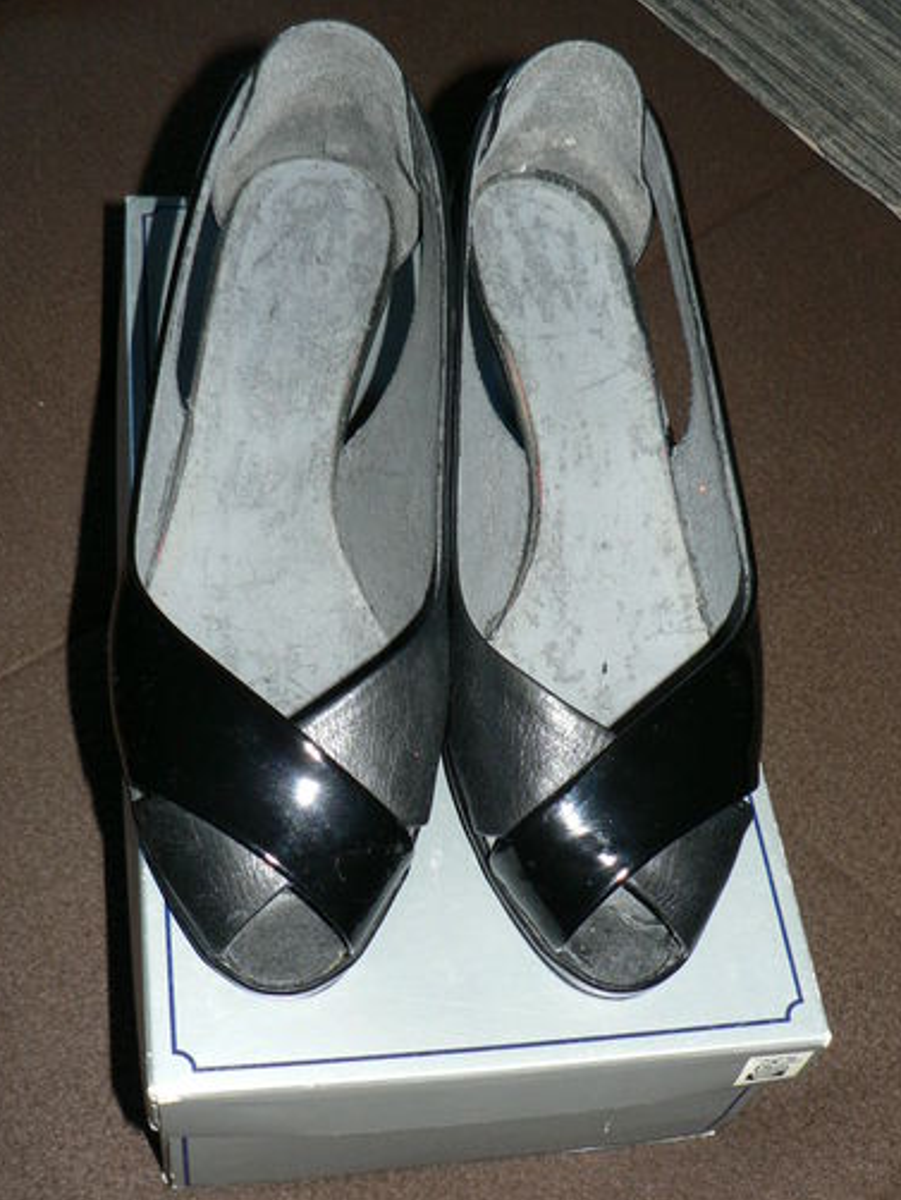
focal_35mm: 43
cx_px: 447
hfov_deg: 33.6
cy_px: 676
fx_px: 1491
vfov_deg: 43.7
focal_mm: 6
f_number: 2.8
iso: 100
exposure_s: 1/60
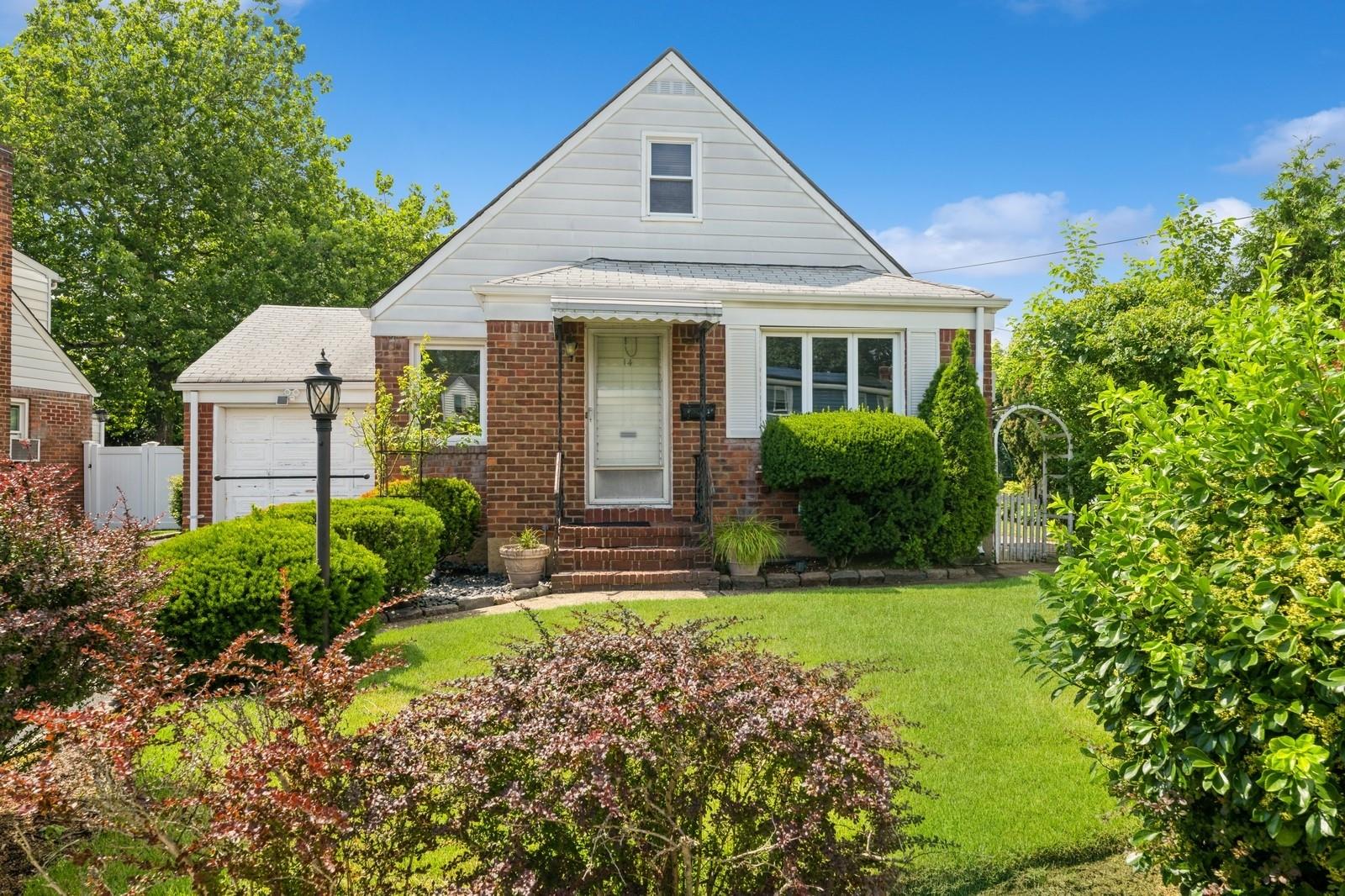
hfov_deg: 77.3
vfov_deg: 56.1
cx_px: 672
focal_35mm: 22
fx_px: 840
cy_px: 448
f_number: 11
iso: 400
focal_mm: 22.5
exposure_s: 1/400
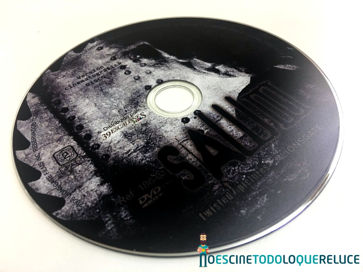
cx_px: 182
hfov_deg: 61.7
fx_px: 304
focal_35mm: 29
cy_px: 136
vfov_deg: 48.2
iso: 50
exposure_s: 1/17
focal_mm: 4.15
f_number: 2.2
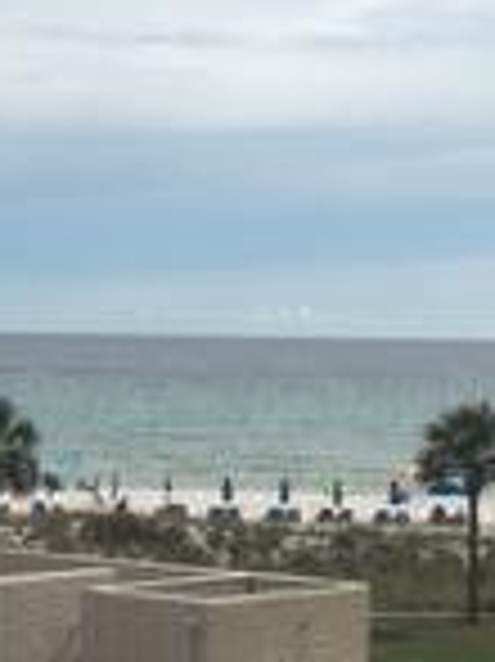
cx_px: -117
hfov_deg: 11.5
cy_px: 522
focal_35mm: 126
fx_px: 2406
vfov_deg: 15.6
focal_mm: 4.15
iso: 25
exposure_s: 1/2404
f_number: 2.2
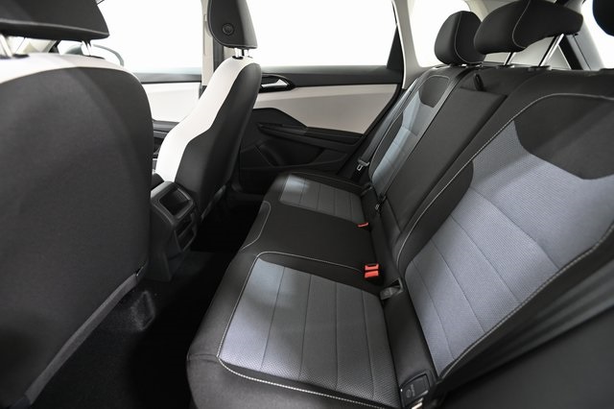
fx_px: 273
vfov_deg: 73.7
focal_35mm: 16
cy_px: 204
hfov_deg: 96.8
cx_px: 307
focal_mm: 16
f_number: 4
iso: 3600
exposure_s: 1/30
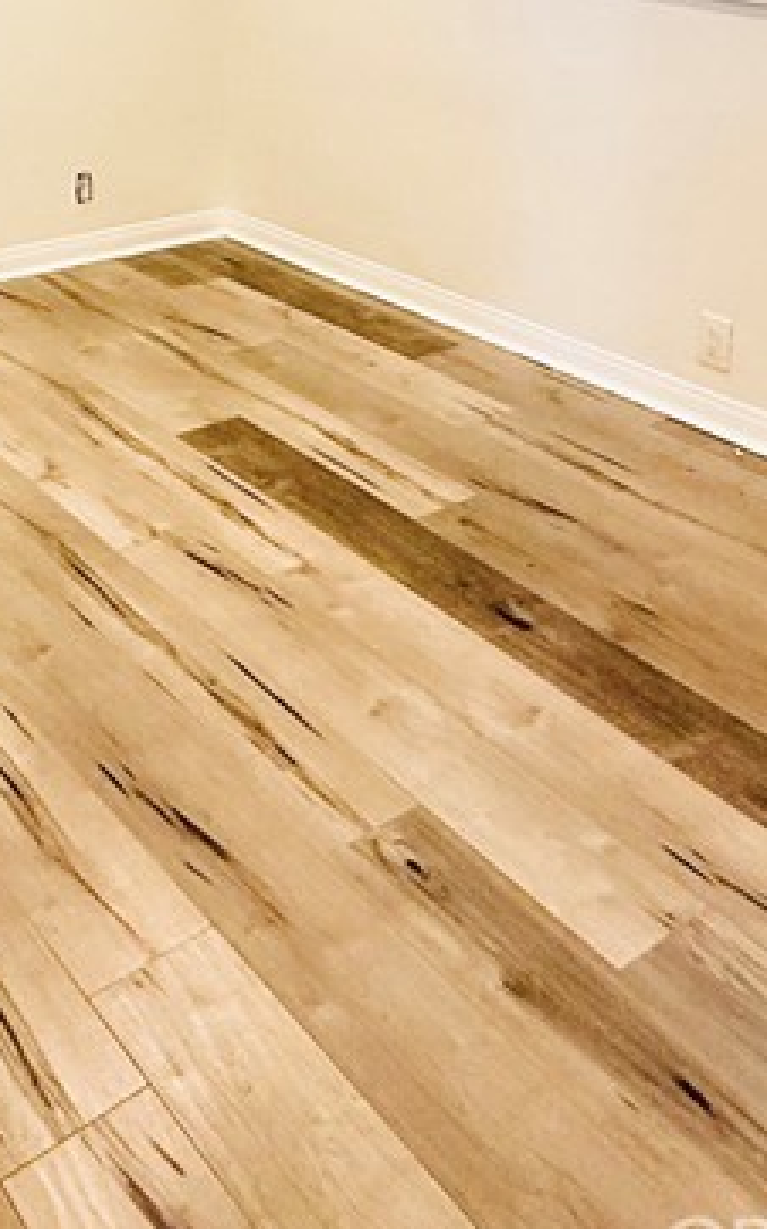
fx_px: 1406
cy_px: -7
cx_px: 224
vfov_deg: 41.0
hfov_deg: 30.2
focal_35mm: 42
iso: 160
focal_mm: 2.22
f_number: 2.2
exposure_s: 1/120
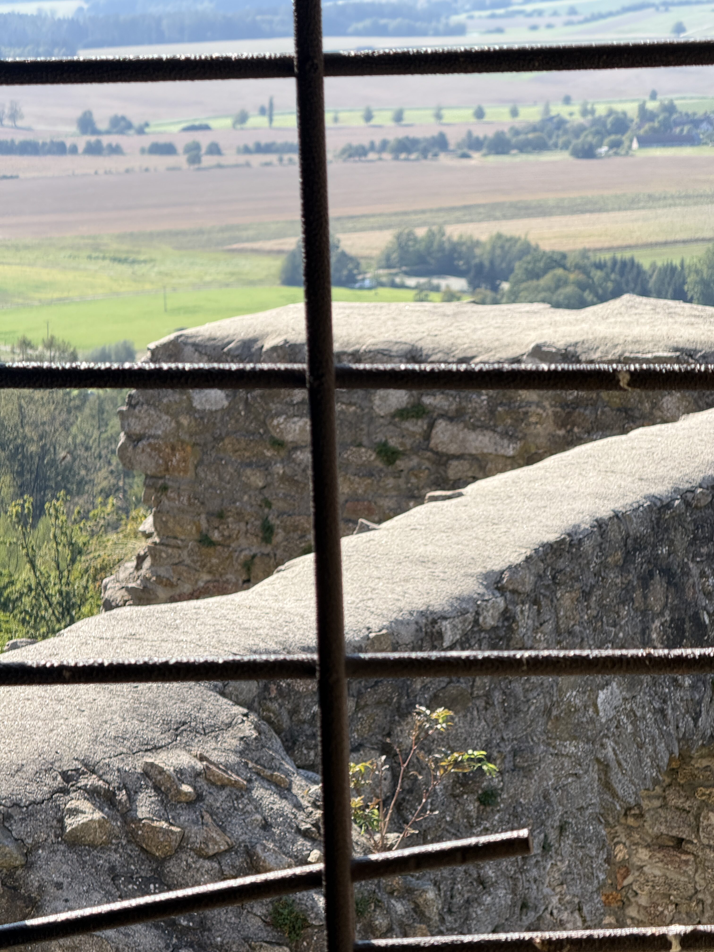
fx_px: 3300
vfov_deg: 16.4
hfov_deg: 12.3
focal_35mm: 120
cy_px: 476
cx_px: 357
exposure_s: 1/251
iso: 64
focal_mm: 15.66
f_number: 2.8
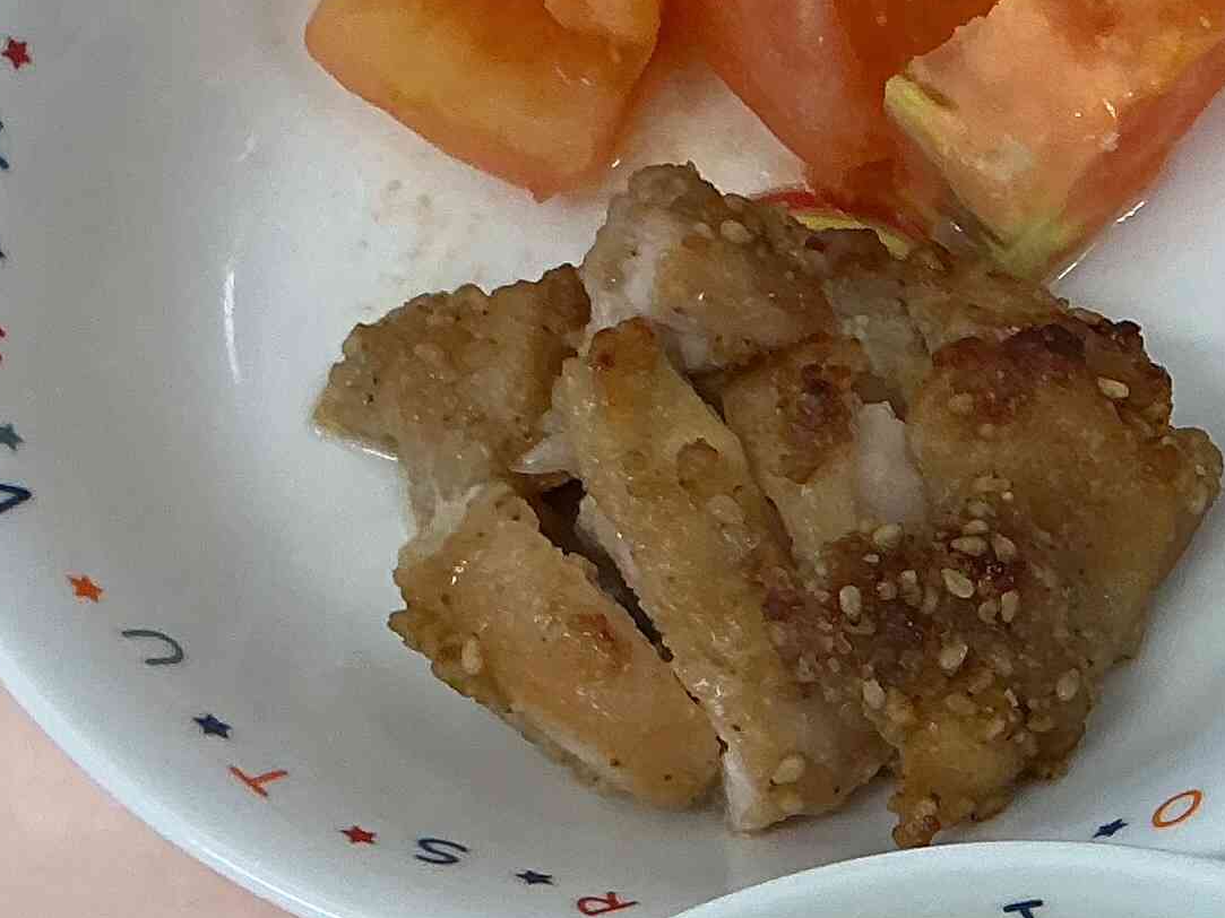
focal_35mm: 108
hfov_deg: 17.0
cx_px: 1647
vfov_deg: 13.4
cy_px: 1030
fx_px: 3822
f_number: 1.8
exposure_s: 1/60
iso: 50
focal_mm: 3
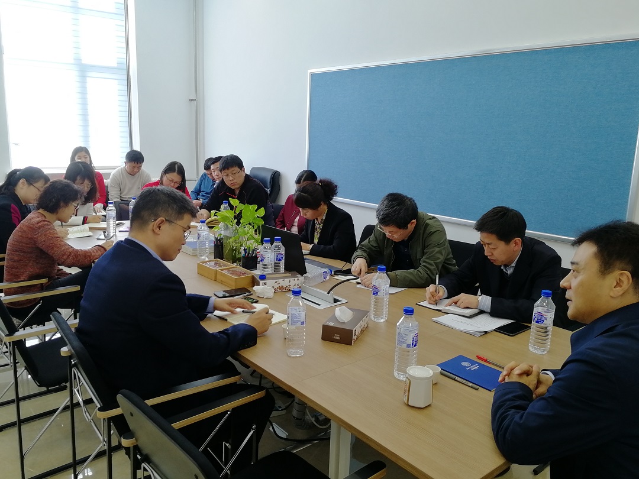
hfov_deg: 65.3
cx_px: 320
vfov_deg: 51.4
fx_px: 498
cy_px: 240
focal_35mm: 27
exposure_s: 1/50
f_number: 2.2
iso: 80
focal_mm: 3.95
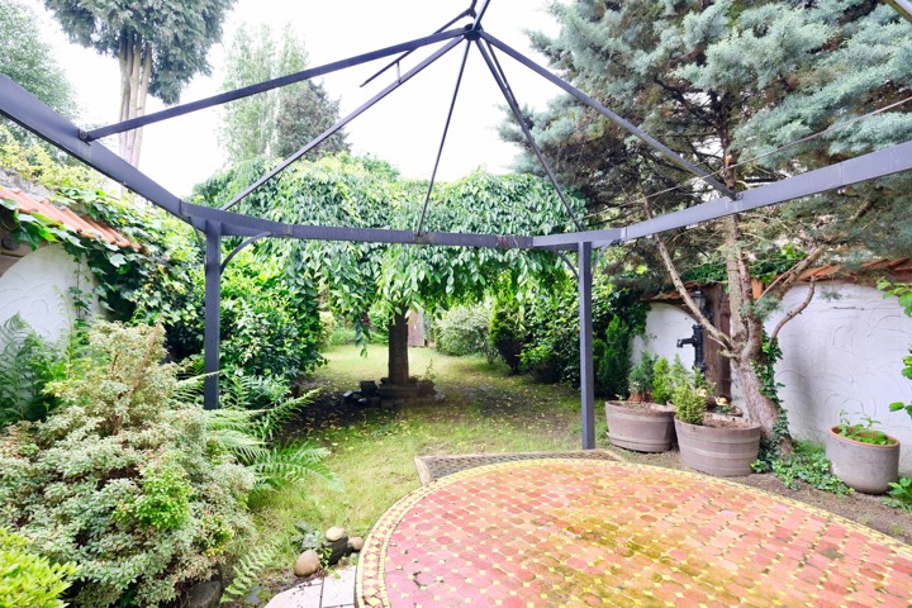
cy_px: 304
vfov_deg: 73.7
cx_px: 456
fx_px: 405
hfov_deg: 96.7
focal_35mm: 16
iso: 320
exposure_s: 1/40
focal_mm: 10.5
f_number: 4
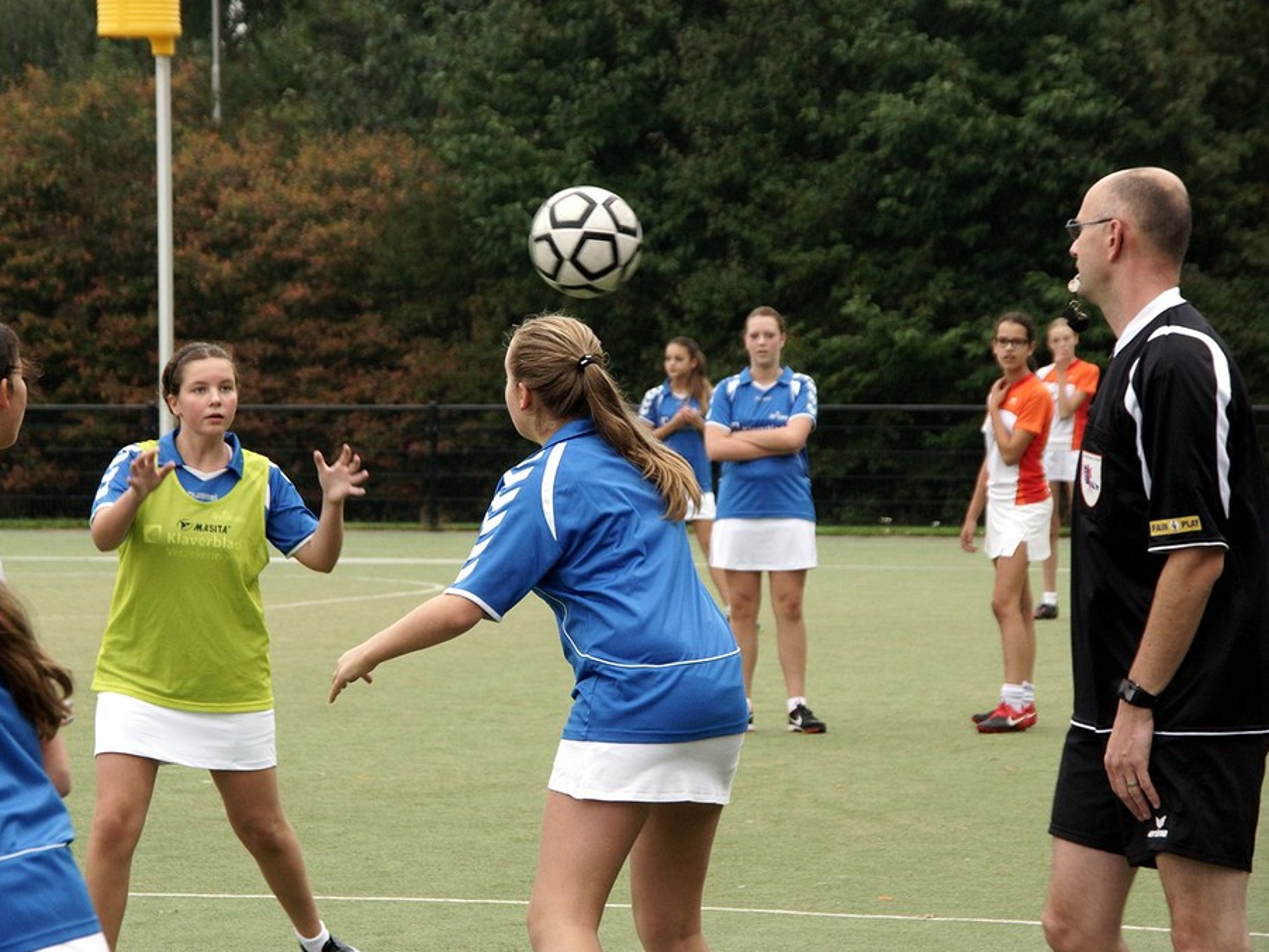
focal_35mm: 180
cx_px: 580
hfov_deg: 11.0
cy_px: 478
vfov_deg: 8.3
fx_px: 6600
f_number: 8
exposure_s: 1/250
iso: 640
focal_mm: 110
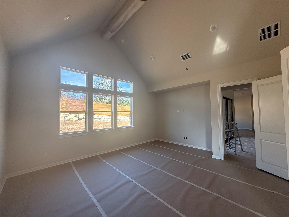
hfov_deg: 102.1
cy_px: 108
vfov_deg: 85.7
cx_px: 144
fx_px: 117
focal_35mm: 14
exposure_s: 1/210
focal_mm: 2.22
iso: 64
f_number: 2.2
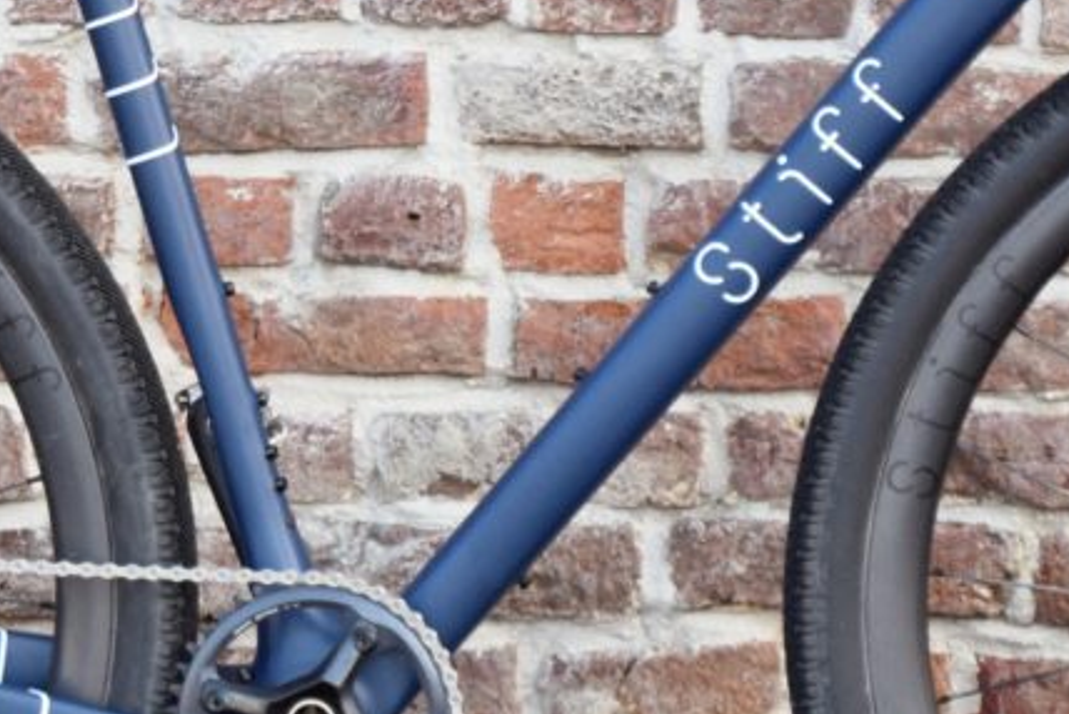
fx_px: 8789
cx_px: 537
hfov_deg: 7.0
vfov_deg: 4.7
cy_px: 122
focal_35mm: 296
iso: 560
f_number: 5.6
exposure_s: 1/250
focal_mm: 55
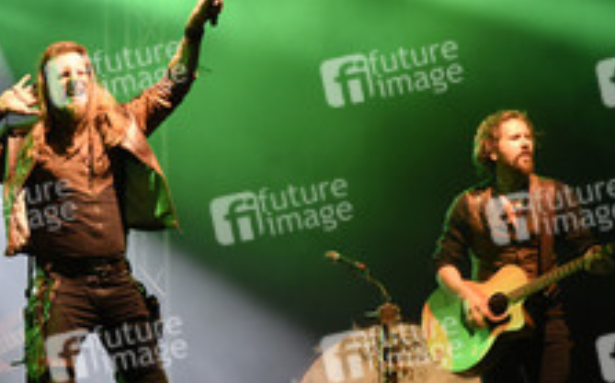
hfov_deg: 10.6
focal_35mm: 196
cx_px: 43
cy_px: 281
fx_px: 3283
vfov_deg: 6.7
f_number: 6.3
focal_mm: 95
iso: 2500
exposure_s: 1/80
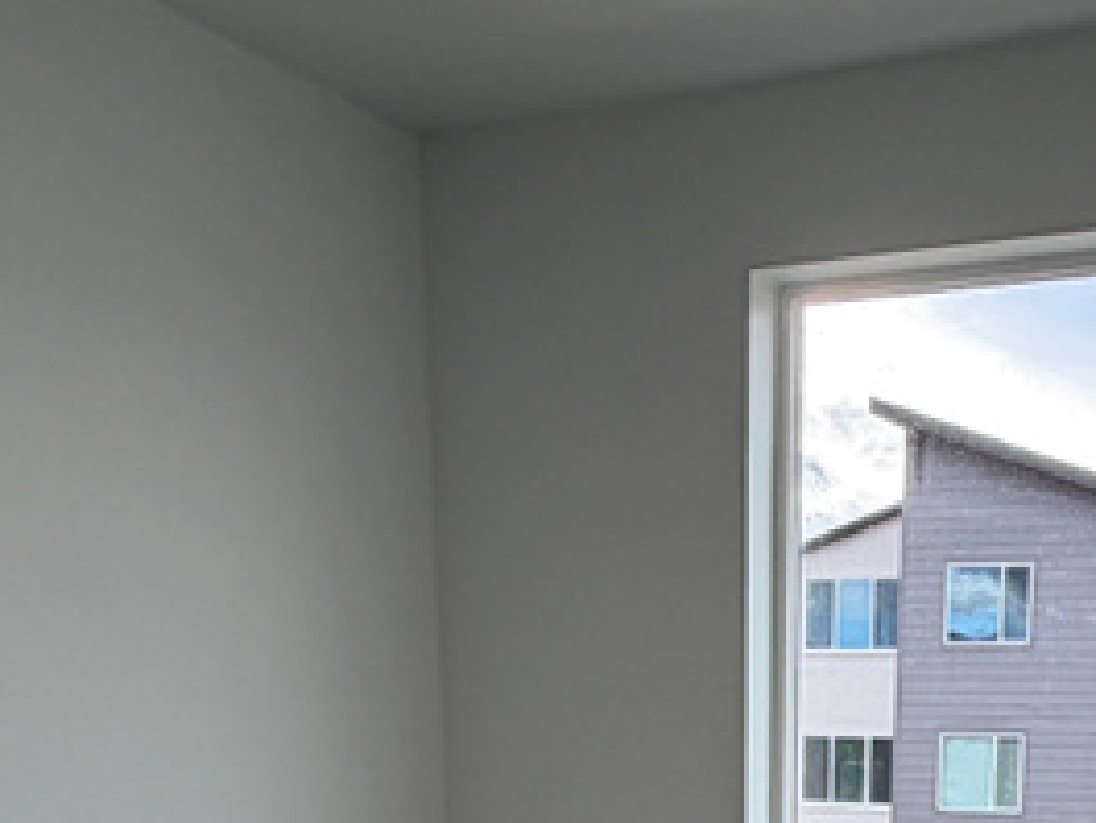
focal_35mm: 54
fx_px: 1711
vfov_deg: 22.0
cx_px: 902
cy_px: 1261
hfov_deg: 34.3
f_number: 2.2
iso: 40
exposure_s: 1/120
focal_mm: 2.22
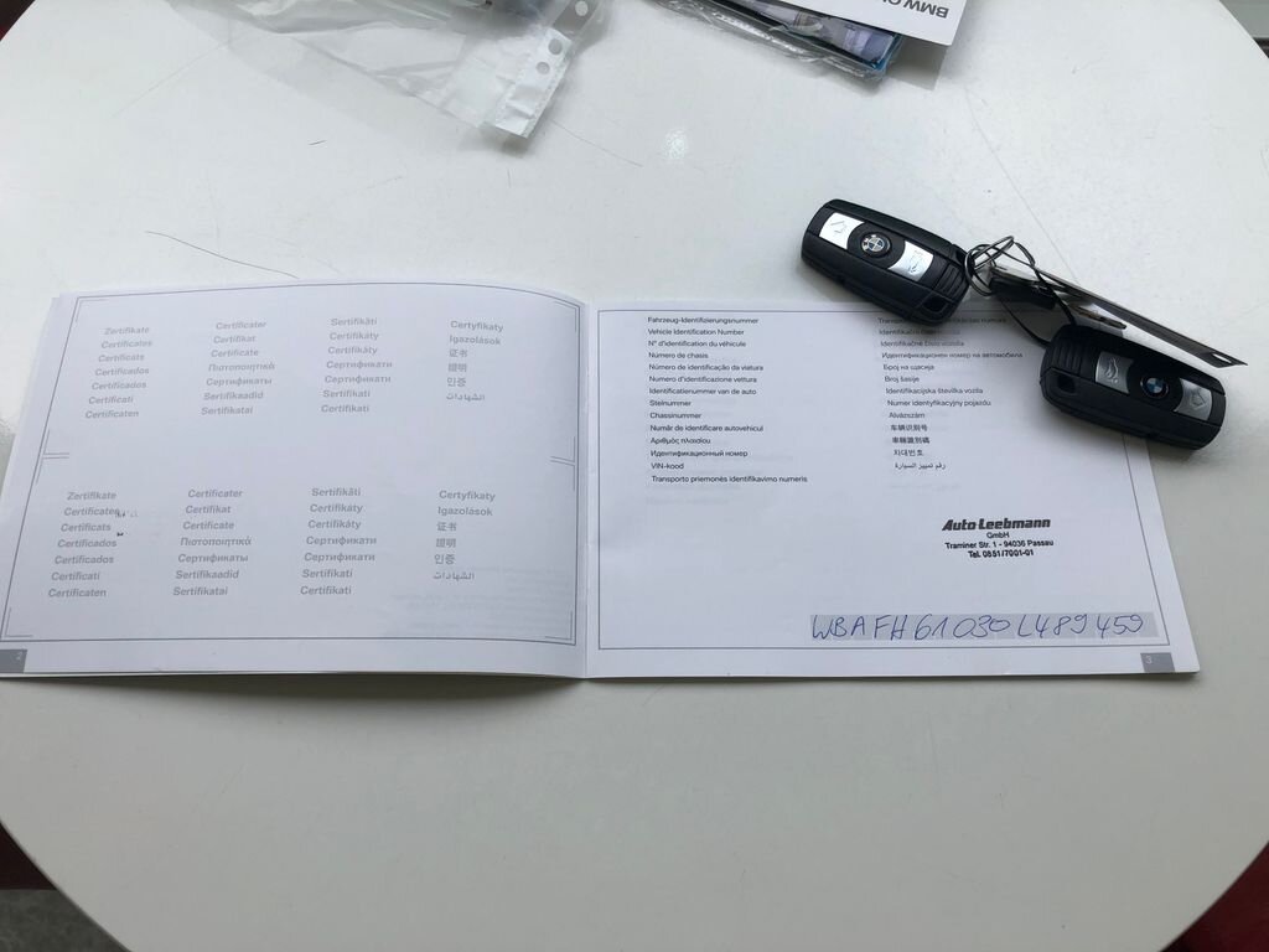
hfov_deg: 63.4
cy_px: 476
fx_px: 1026
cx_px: 634
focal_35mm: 28
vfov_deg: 49.7
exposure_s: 1/390
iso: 20
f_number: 1.8
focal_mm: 3.99
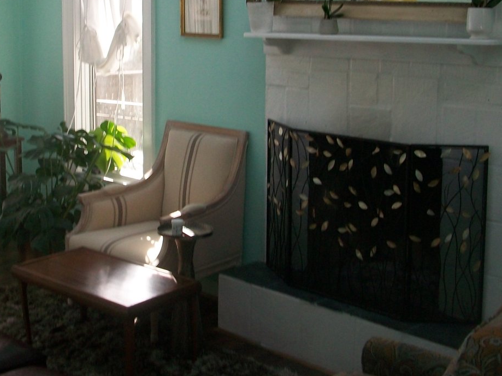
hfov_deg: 34.1
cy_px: 92
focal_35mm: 56
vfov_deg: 25.8
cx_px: 170
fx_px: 812
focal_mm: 5.7
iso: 80
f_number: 2.8
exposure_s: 1/160
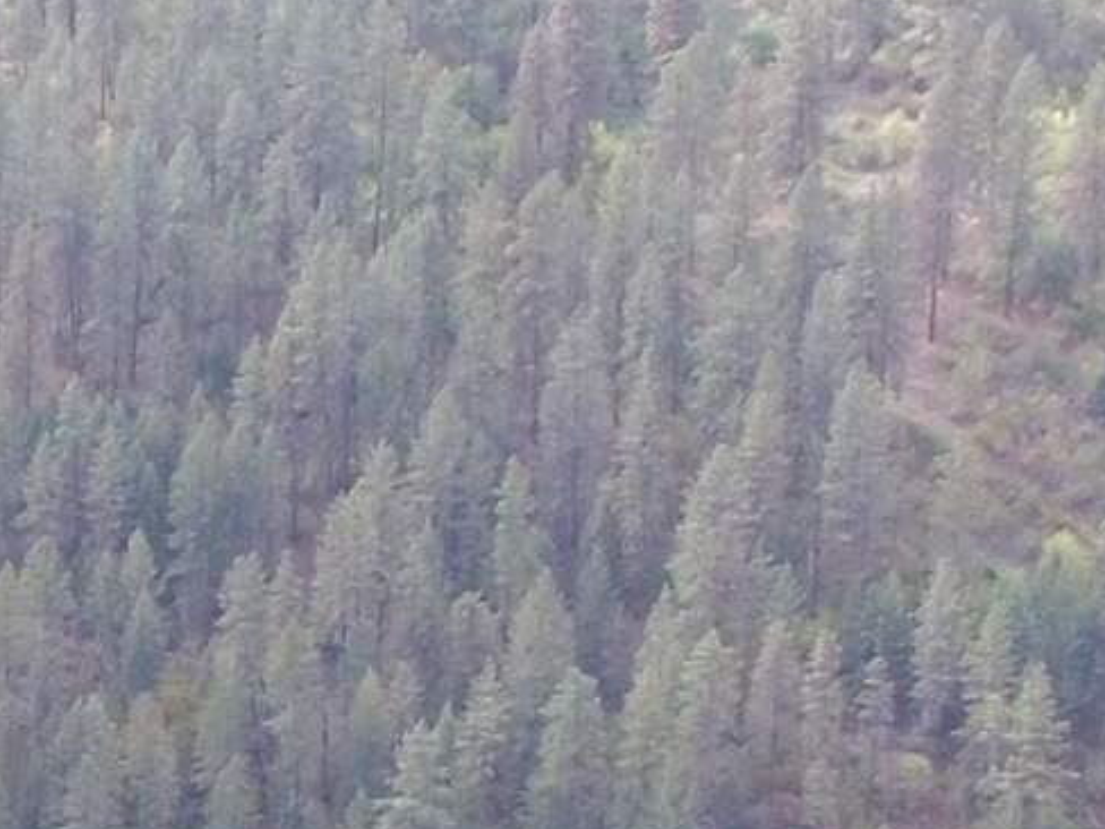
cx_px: -190
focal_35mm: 126
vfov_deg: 11.6
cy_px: 933
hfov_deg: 15.1
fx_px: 4022
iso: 126
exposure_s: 1/100
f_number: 2.8
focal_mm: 3.61
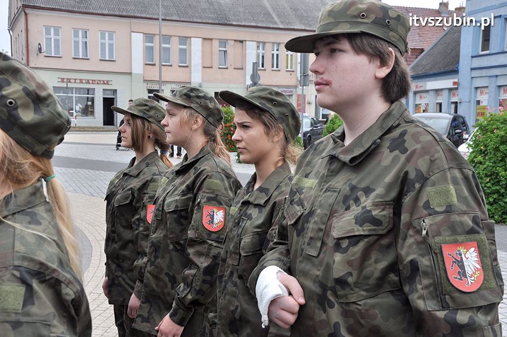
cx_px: 254
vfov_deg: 26.4
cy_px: 168
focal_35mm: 51
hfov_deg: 38.9
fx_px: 718
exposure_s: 1/320
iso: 500
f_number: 9
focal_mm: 34
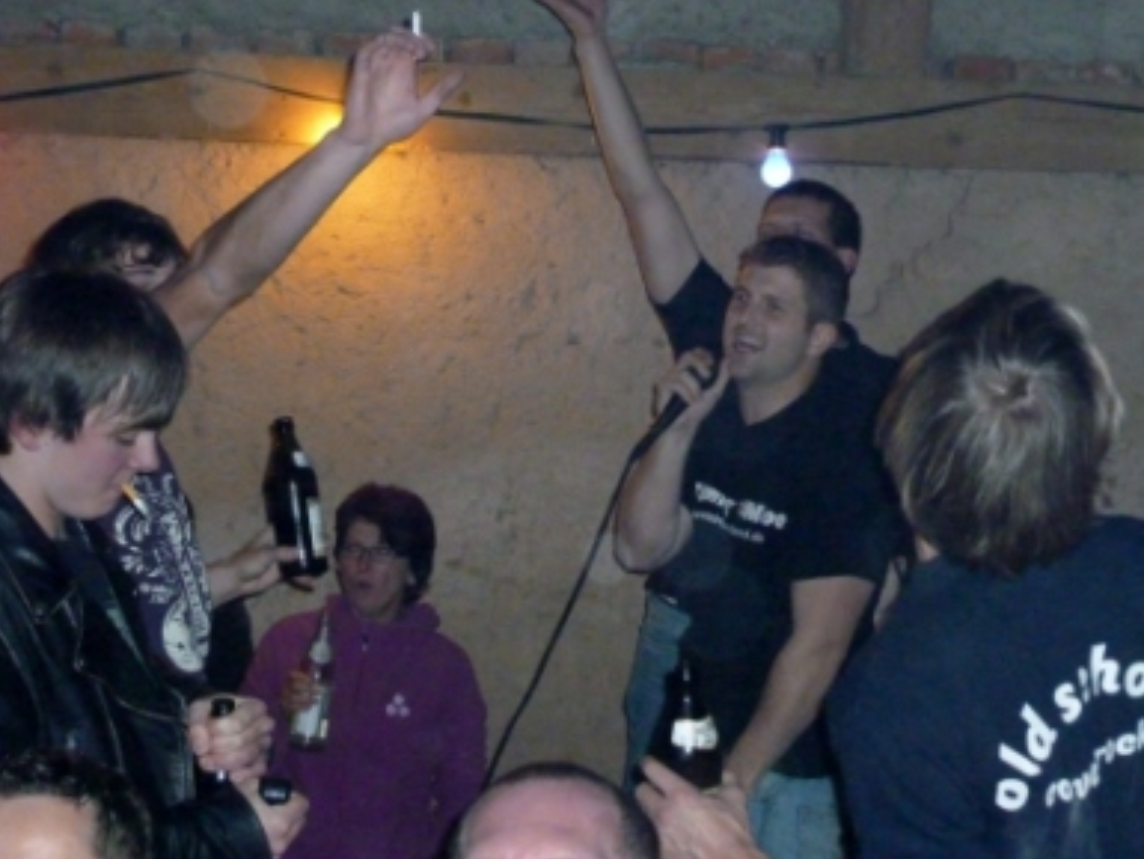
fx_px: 2347
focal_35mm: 71
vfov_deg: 20.7
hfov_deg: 27.4
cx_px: 568
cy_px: 434
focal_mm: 11
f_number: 4.7
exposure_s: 1/40
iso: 1000
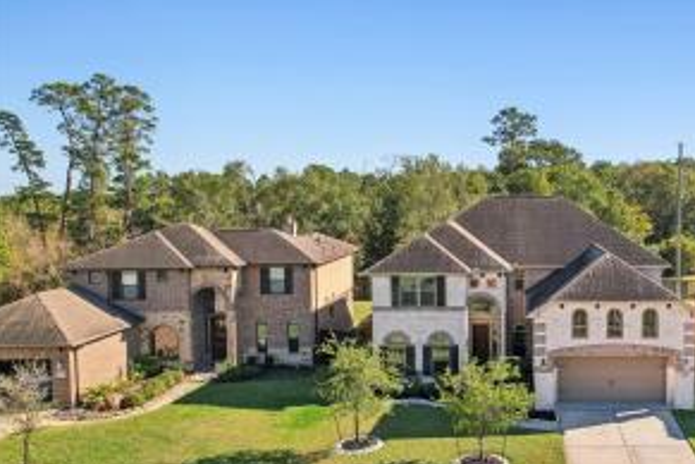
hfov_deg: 53.1
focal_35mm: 34
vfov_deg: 38.5
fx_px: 656
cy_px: 301
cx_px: 528
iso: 110
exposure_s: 1/90
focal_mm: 8.4
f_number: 2.8
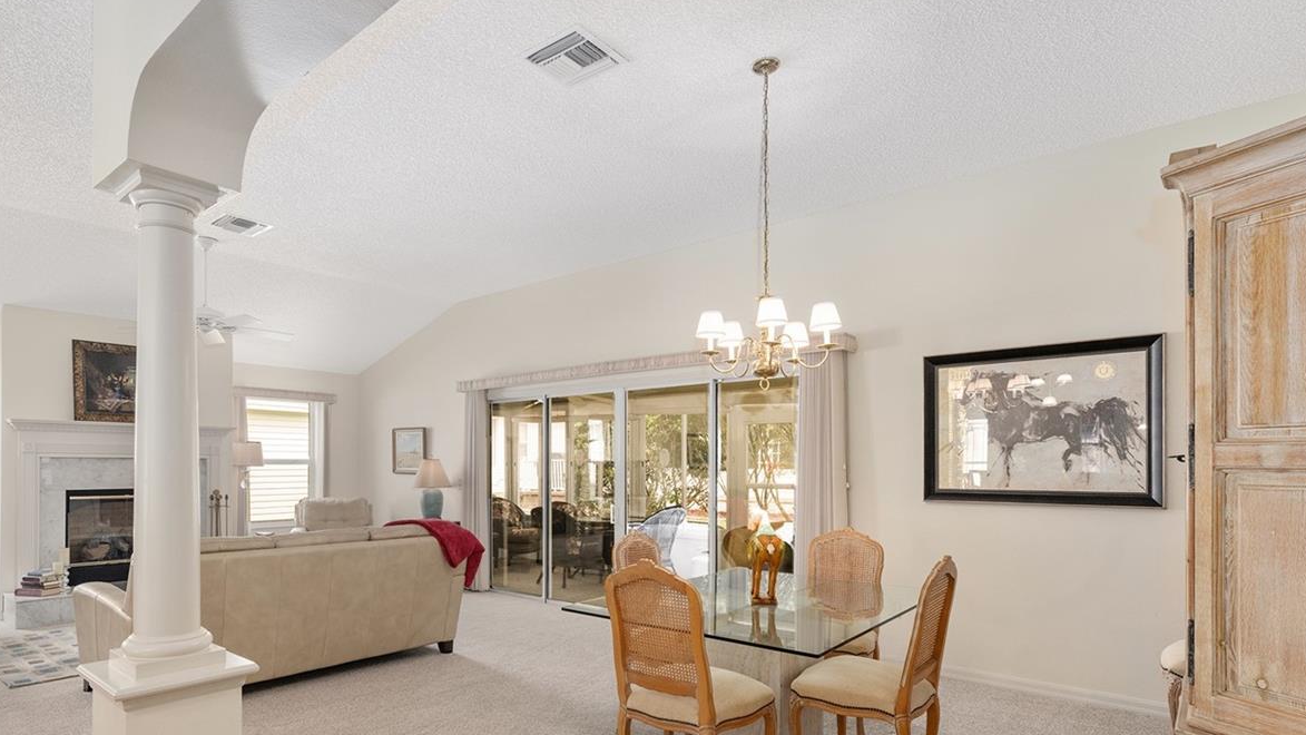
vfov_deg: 55.3
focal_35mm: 20
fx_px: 693
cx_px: 575
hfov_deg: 86.2
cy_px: 455
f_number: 8
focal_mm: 14
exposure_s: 1/10
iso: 320
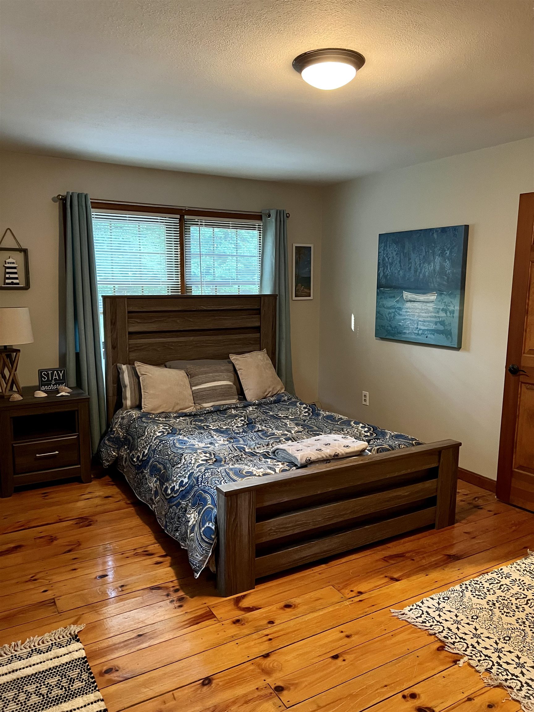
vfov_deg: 67.3
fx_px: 535
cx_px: 267
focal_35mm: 26
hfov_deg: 53.1
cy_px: 356
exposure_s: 1/40
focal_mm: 5.7
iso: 640
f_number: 1.5
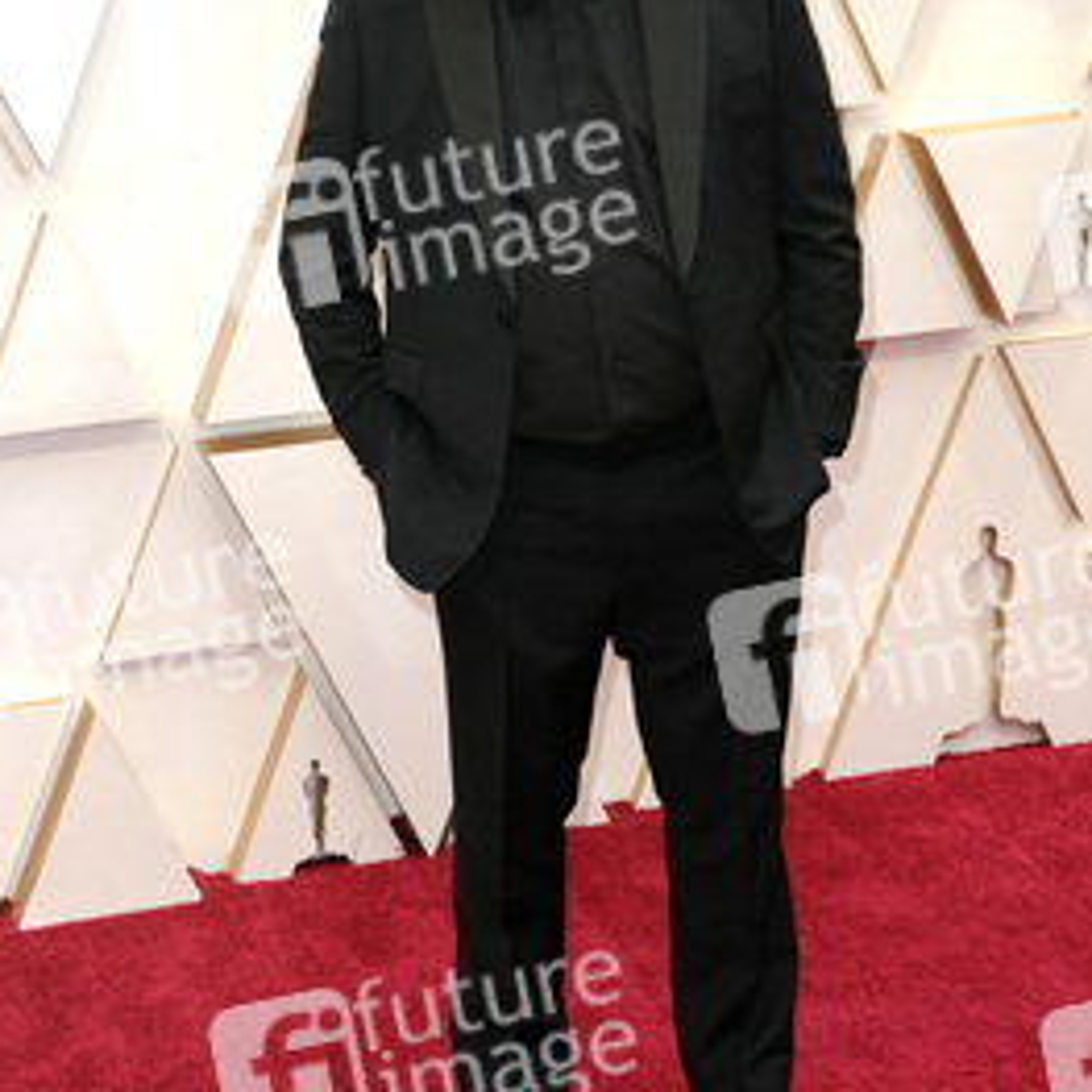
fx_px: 2677
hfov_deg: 23.1
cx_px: 546
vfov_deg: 23.0
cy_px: 428
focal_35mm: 75
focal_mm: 58
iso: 1000
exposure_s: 1/250
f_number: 6.3
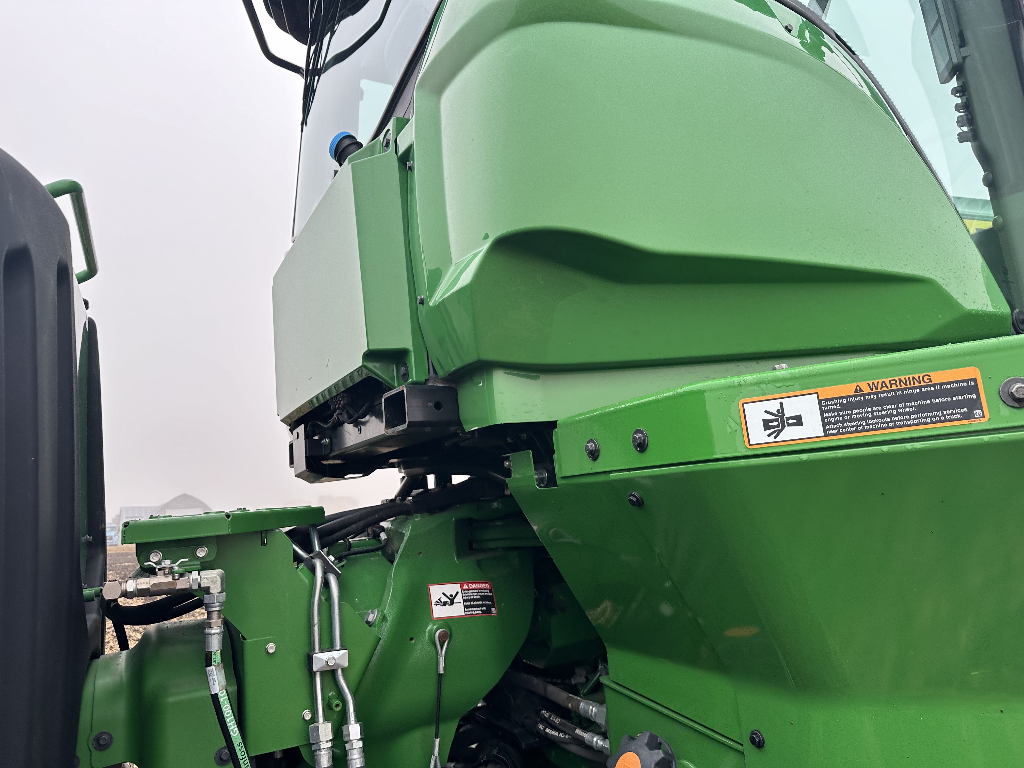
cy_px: 384
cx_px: 512
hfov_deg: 71.6
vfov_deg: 56.8
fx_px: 710
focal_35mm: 24
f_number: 1.78
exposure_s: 1/212
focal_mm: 6.86
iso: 64
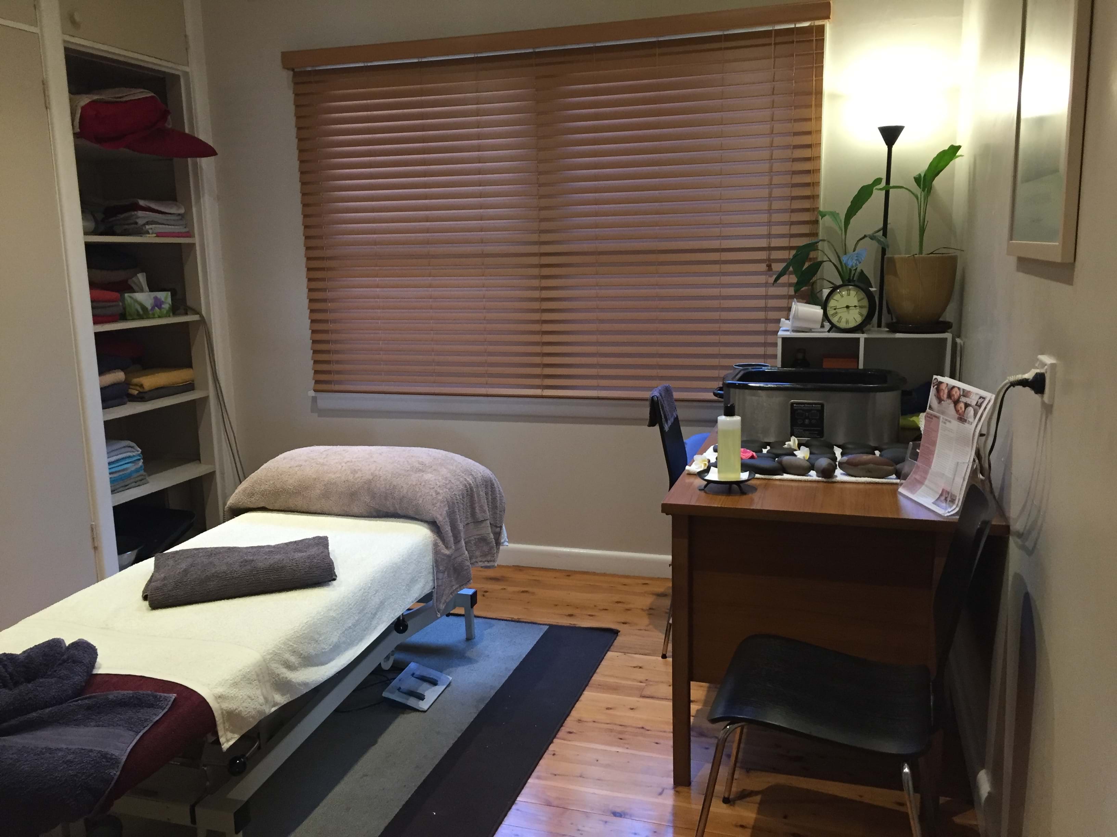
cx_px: 558
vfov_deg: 48.2
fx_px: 936
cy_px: 418
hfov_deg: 61.7
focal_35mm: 29
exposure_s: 1/33
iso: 200
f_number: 2.2
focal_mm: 4.15
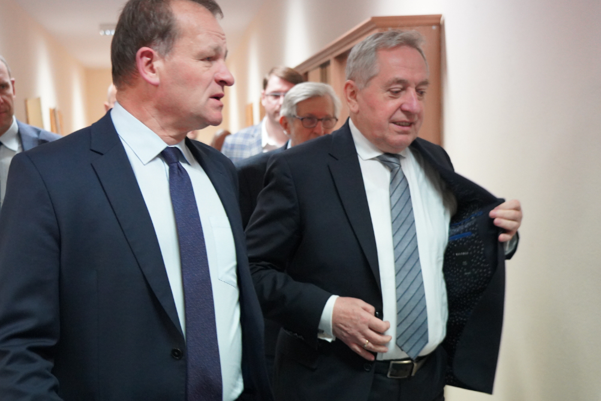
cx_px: 251
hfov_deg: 41.0
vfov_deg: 27.9
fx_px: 801
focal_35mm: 48
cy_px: 259
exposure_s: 1/160
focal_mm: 37
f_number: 4
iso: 8000
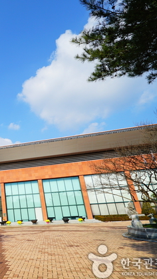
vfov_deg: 67.9
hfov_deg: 33.3
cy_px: 132
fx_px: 207
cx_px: -35
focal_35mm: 28
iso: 200
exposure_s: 1/320
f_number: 11
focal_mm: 16
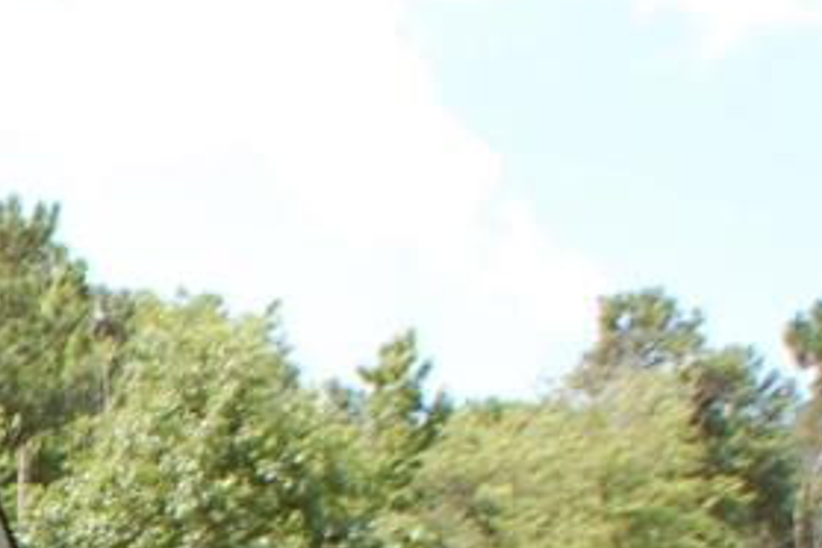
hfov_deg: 10.3
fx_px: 4247
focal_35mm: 186
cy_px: 1002
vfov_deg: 7.2
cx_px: -732
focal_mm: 30
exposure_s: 1/200
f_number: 7.1
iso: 200
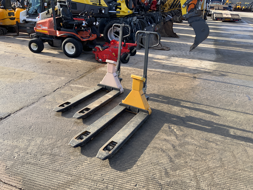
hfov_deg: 61.7
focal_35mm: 29
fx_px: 212
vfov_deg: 48.2
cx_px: 126
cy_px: 95
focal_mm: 3
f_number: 1.8
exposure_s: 1/514
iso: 16
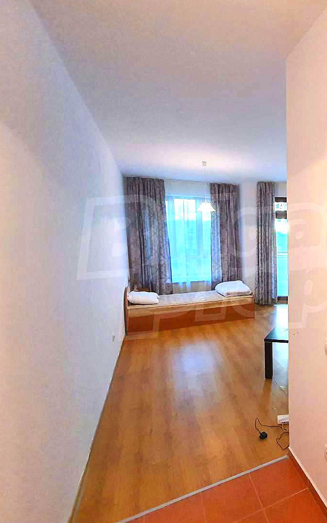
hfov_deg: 51.6
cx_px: 317
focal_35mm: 19
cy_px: 260
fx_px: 271
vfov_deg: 88.0
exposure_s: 1/50
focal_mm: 1.8
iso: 400
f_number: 2.2
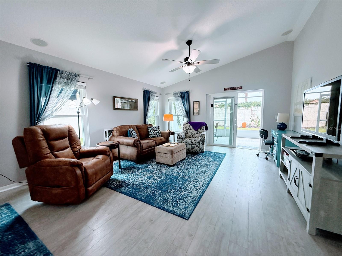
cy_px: 128
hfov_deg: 102.1
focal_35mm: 14
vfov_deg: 85.7
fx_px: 138
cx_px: 171
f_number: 2.2
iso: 320
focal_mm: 2.22
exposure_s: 1/60
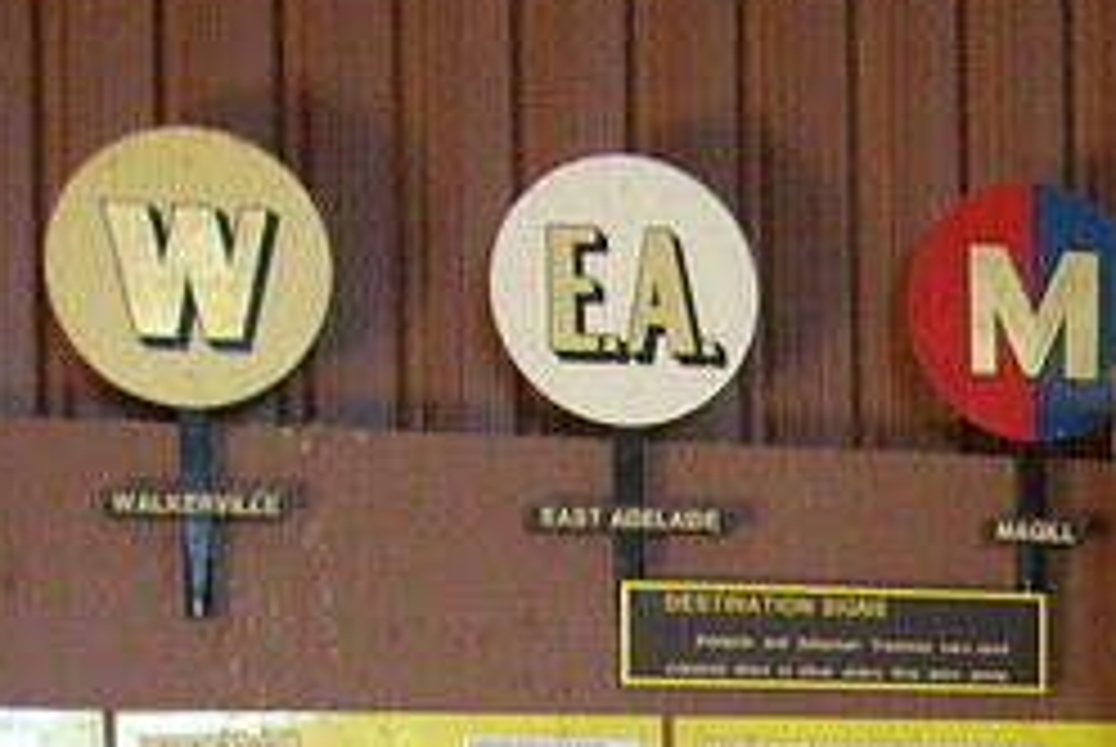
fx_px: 3848
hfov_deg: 15.0
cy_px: 1282
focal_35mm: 124
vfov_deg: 10.5
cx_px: 1778
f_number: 2.8
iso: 259
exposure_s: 1/30
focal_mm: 6.2
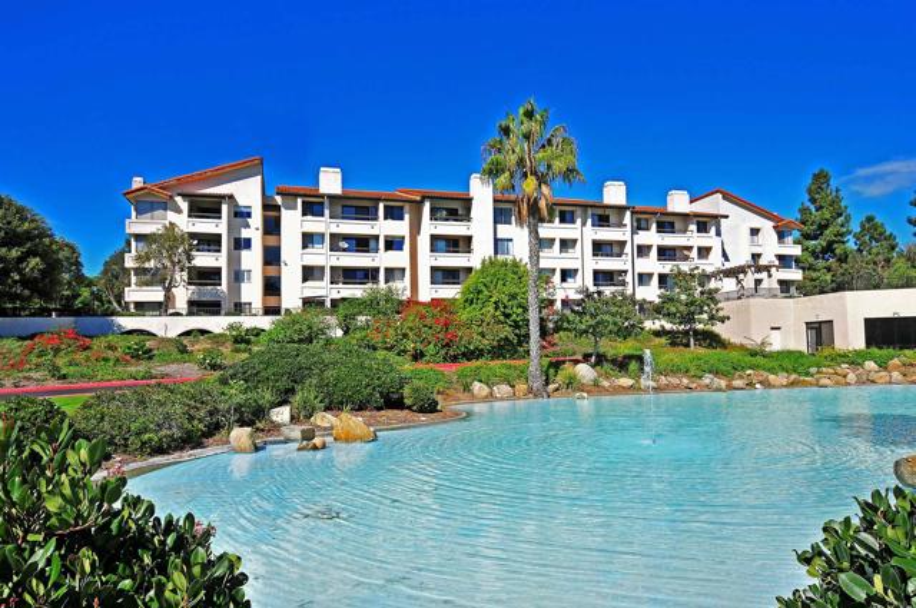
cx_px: 458
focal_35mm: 22
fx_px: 572
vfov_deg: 56.0
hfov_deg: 77.4
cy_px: 304
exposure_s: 1/250
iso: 100
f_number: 8
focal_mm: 15
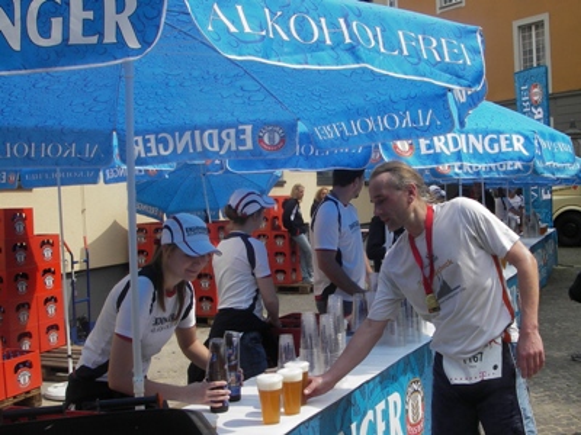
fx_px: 638
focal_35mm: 38
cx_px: 290
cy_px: 218
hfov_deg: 49.0
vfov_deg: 37.7
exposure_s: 1/160
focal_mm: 6.3
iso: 50
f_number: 6.6
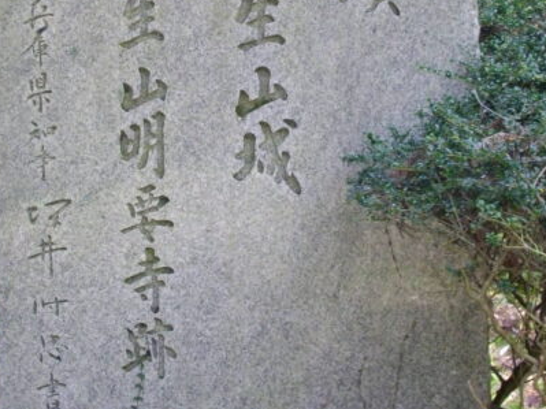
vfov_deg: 15.4
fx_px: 1498
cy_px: 79
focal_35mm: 95
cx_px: 163
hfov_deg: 20.6
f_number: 2.8
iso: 163
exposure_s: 1/125
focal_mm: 6.2
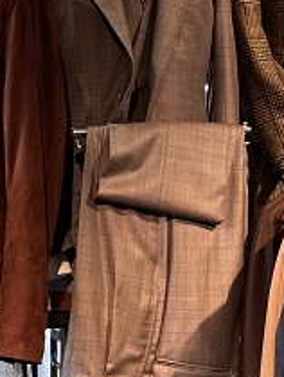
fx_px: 1081
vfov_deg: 19.7
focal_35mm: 99
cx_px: 52
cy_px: 275
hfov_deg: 14.9
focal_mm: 5.1
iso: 80
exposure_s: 1/60
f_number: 1.6
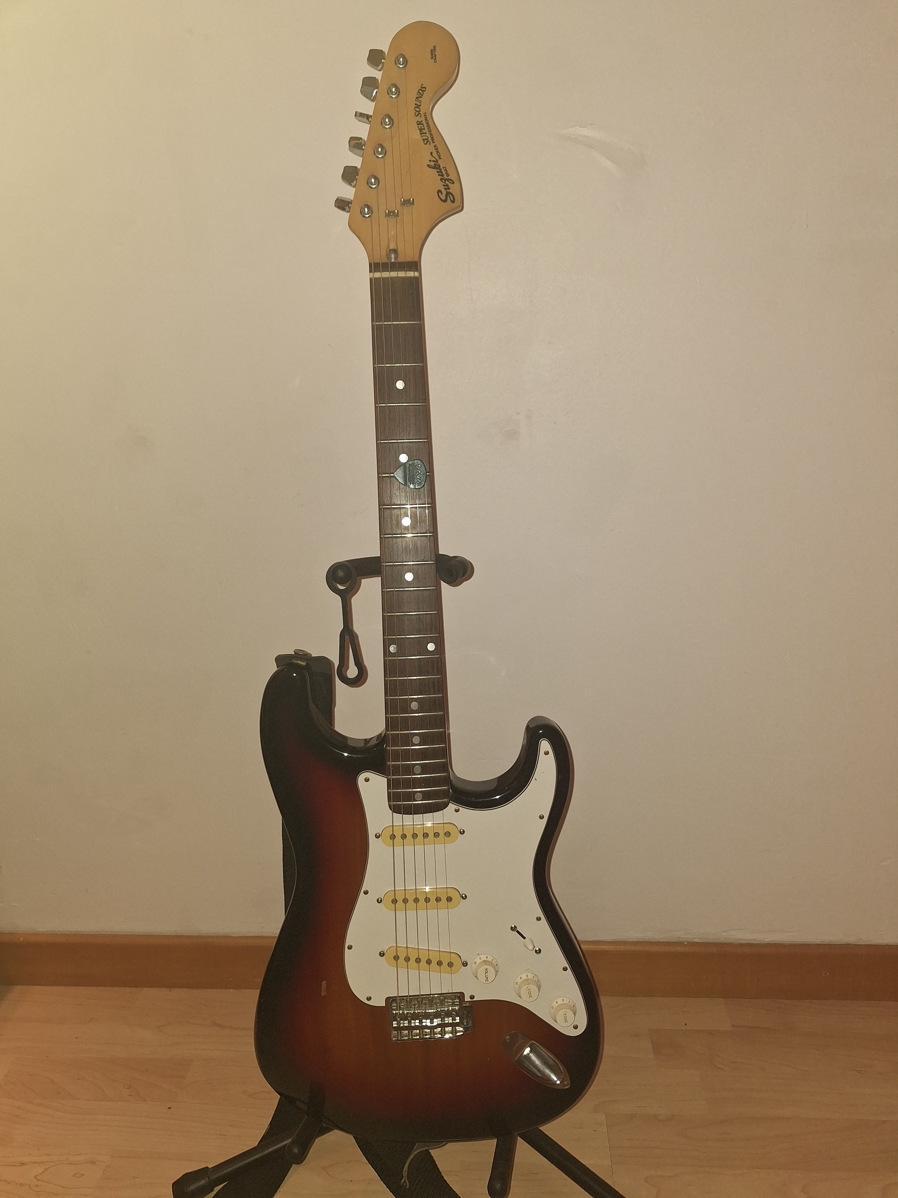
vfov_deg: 73.9
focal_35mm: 23
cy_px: 599
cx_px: 449
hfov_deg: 58.9
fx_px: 796
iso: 125
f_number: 1.8
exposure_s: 1/50
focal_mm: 5.54
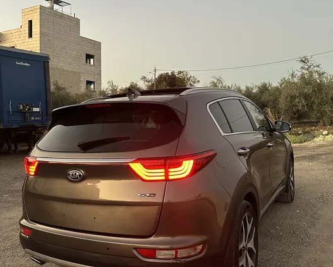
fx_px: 315
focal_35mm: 32
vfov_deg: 45.8
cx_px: 170
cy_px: 128
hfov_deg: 55.6
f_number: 1.78
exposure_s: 1/55
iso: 500
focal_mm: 6.86
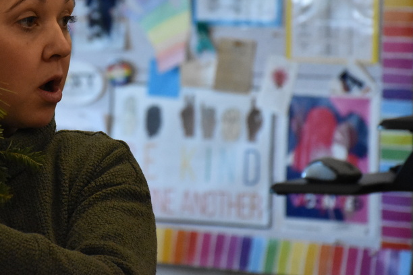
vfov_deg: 4.5
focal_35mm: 306
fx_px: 3510
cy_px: 72
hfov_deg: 6.7
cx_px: 86
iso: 5000
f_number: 5.6
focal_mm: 122
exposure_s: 1/400
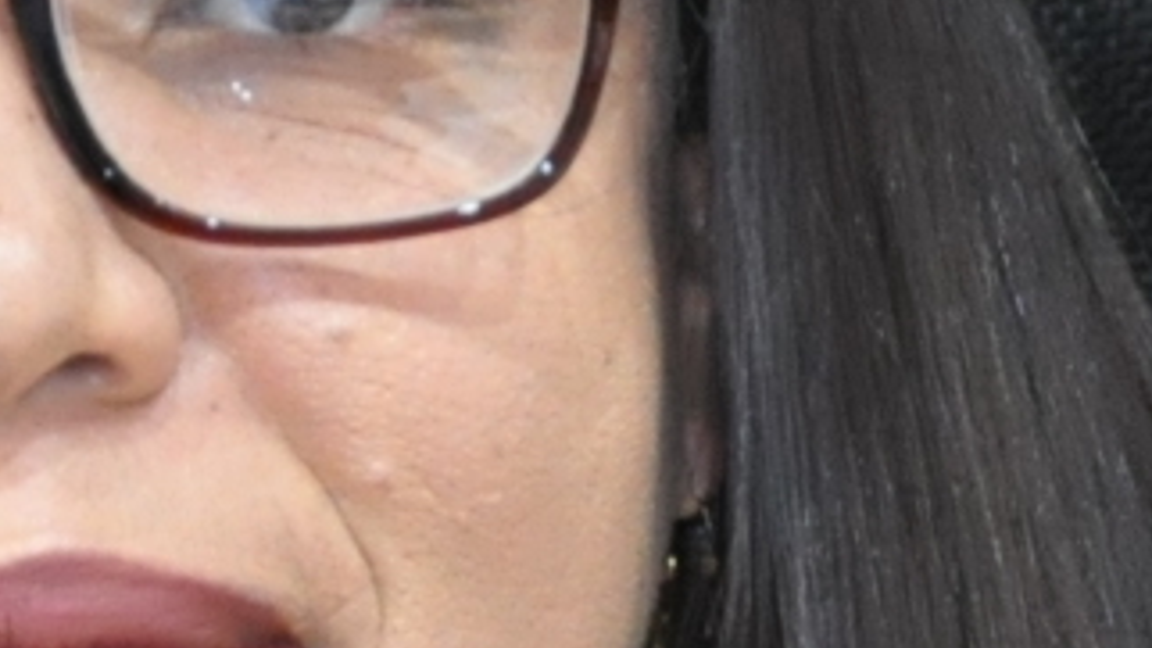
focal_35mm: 732
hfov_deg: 2.9
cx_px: -140
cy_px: 899
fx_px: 22356
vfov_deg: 1.7
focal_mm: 70
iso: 2000
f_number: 5.3
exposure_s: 1/60
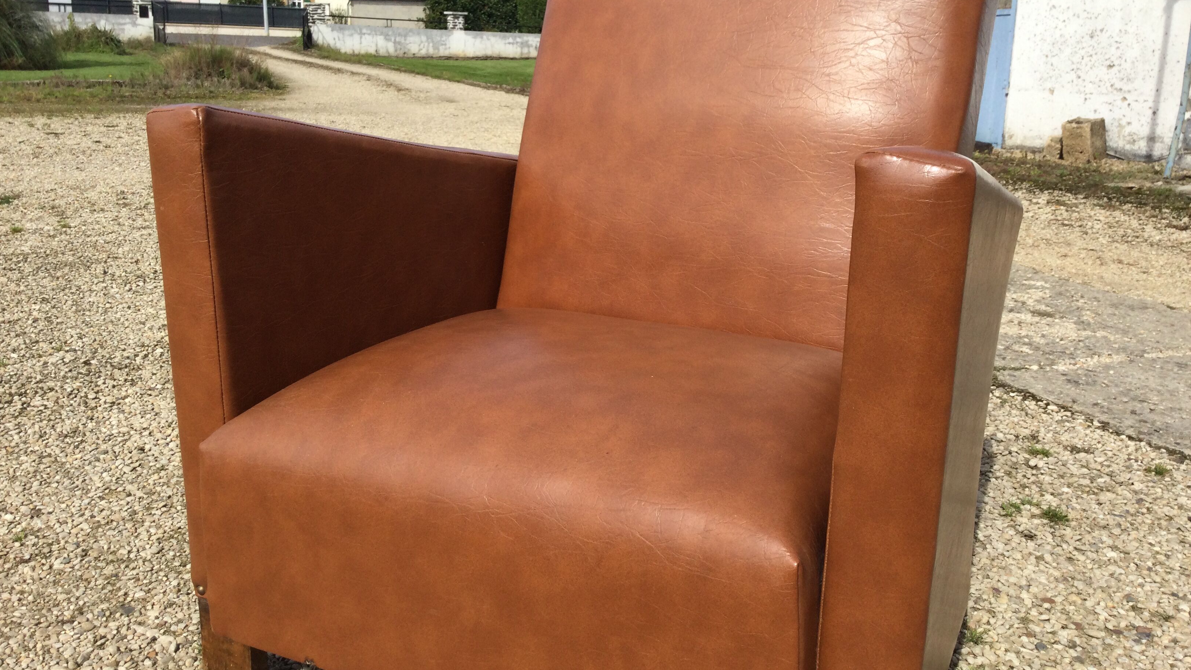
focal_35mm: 34
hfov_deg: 58.0
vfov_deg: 34.6
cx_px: 596
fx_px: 1074
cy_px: 299
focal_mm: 3.3
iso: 25
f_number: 2.4
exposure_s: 1/994
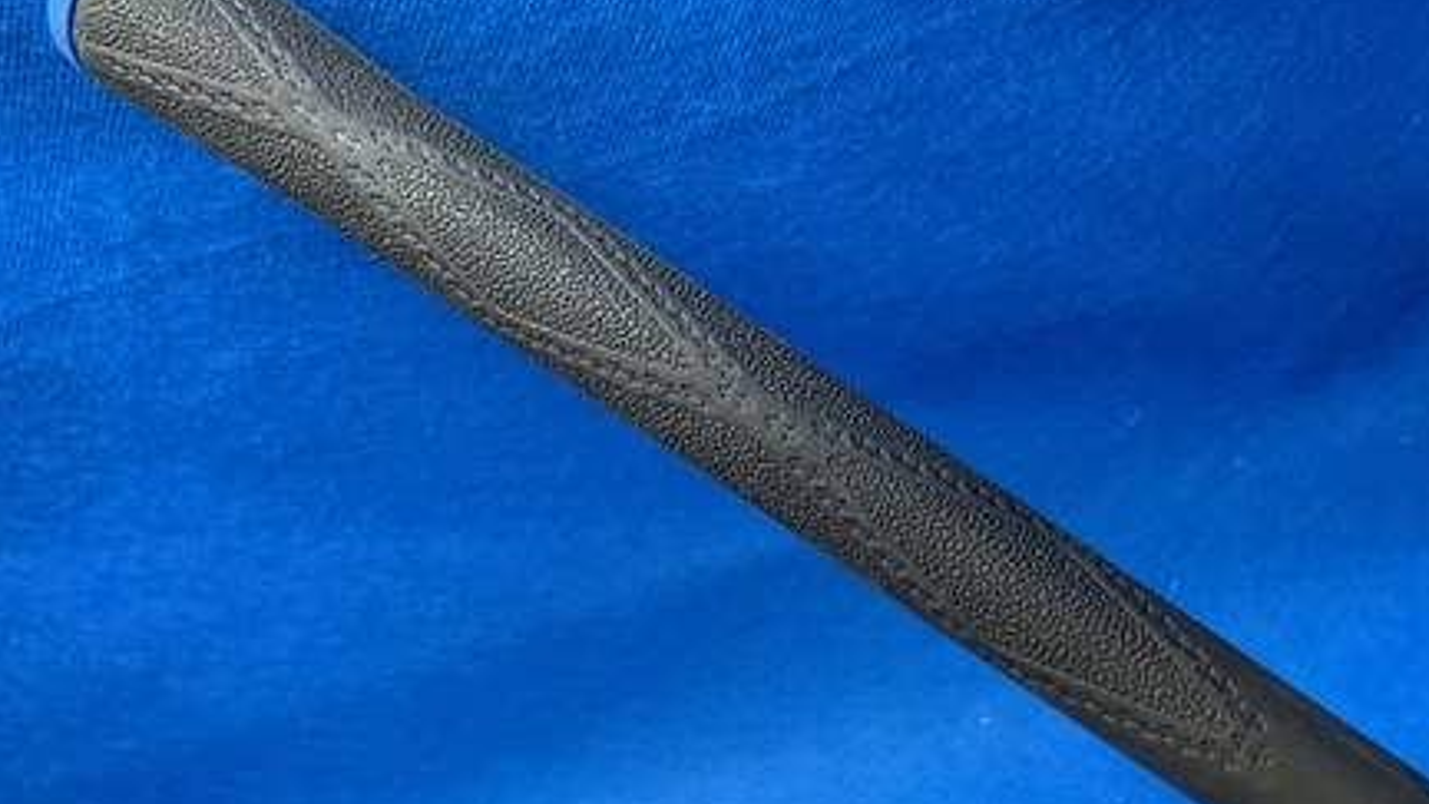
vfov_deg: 28.3
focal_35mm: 42
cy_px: 400
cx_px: 923
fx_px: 1591
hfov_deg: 47.8
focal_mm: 4.25
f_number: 1.8
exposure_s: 1/60
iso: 160
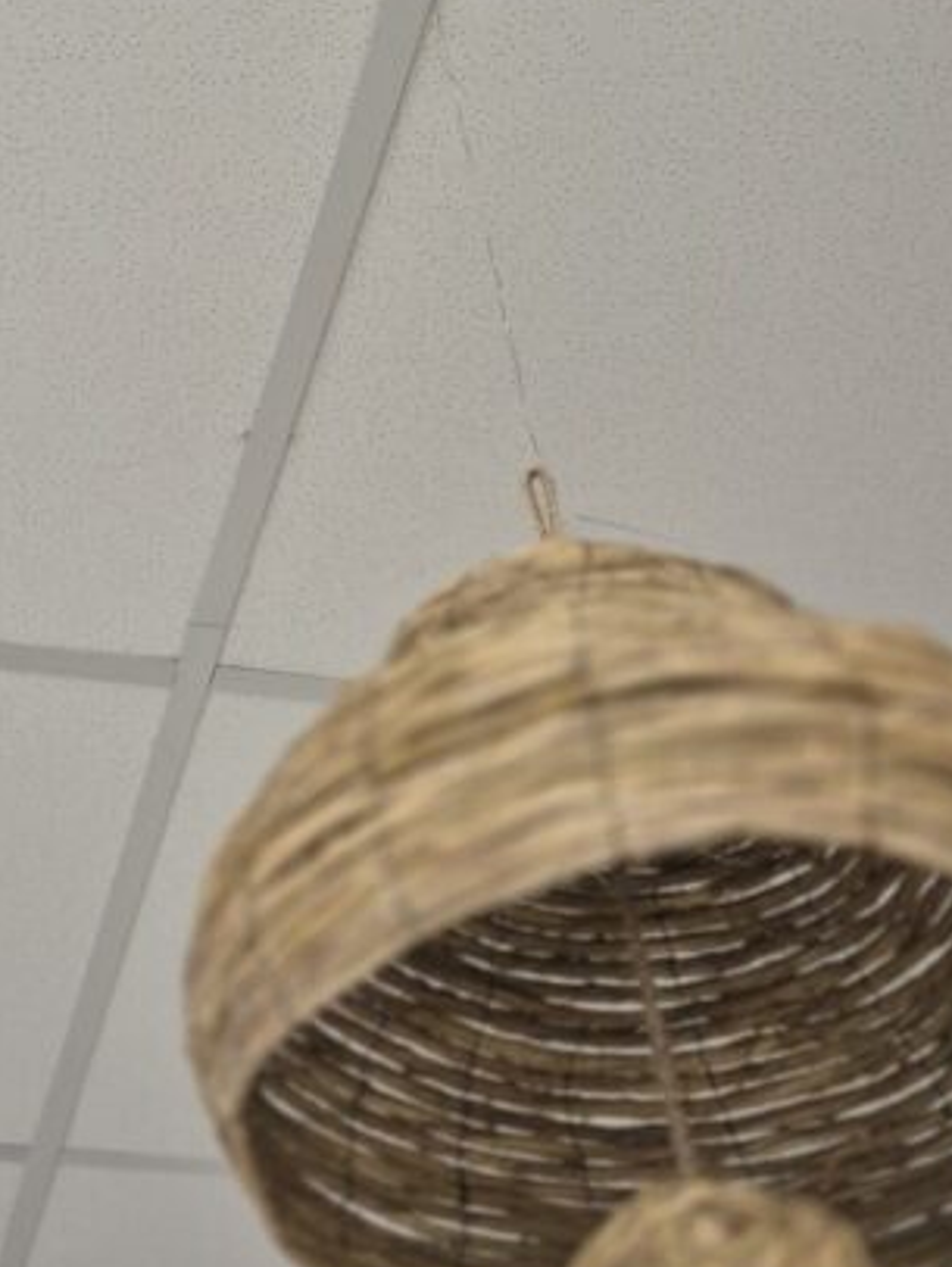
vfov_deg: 32.7
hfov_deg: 25.0
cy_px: 359
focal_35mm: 58
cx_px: 240
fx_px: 2125
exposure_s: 1/100
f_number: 1.8
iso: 640
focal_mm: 5.4
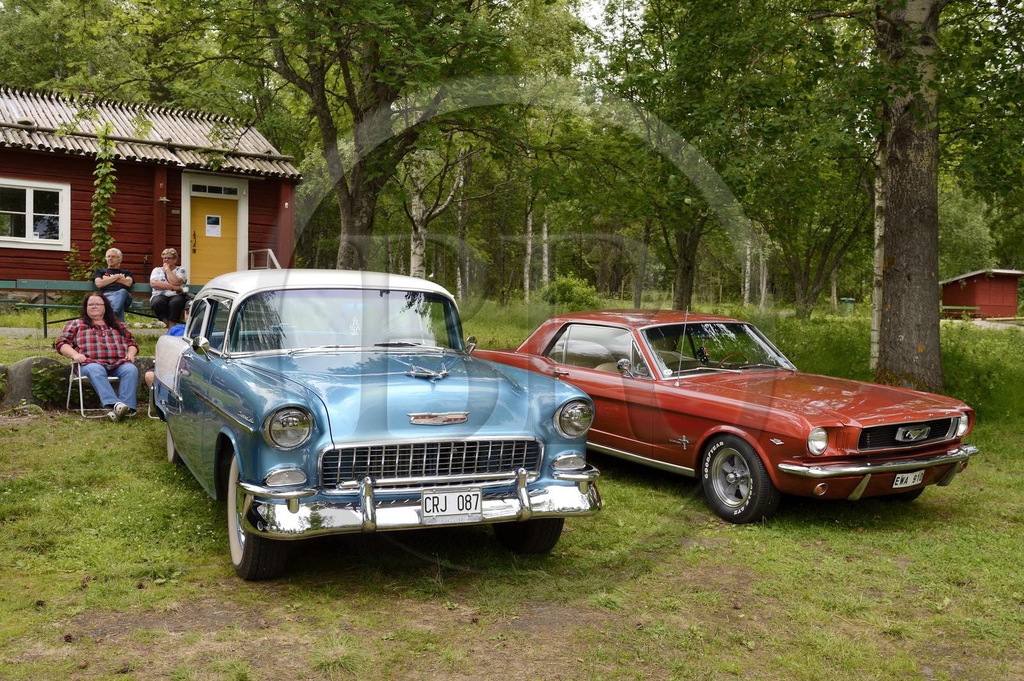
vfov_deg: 36.8
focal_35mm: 36
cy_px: 340
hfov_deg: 53.2
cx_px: 512
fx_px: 1023
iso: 800
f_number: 7.1
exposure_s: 1/250
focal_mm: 36
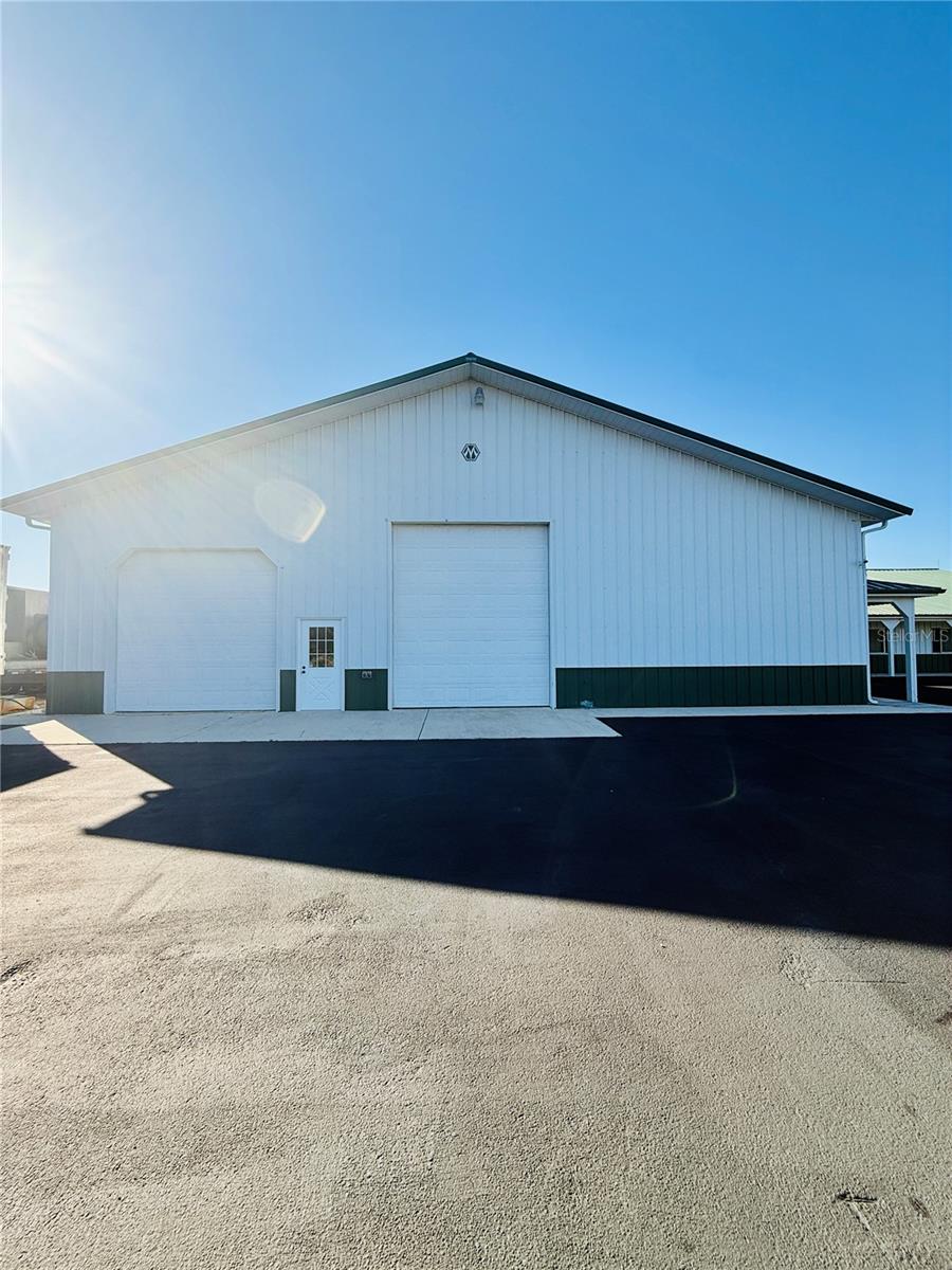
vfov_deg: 102.1
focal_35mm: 14
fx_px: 513
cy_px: 635
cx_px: 476
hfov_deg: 85.7
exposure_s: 1/1259
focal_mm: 2.22
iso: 50
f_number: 2.2
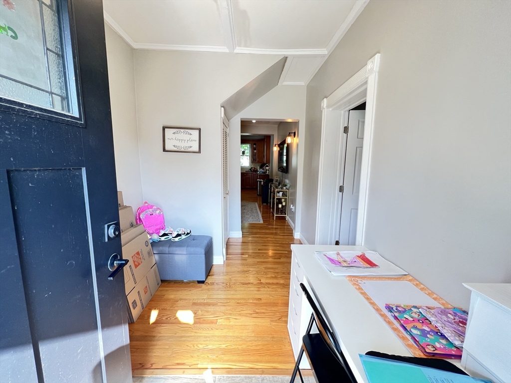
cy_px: 192
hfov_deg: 106.2
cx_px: 256
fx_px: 192
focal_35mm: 13
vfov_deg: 89.9
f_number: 1.8
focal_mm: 1.57
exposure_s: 1/60
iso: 160
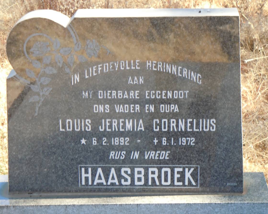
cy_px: 107
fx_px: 968
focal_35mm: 122
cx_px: 136
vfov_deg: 12.6
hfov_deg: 15.8
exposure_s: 1/100
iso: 200
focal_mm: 20.9
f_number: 4.6
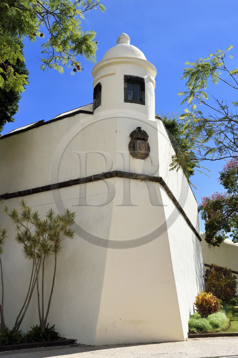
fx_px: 457
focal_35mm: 46
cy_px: 179
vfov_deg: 42.8
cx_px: 119
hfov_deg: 29.2
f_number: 9
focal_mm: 46
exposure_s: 1/500
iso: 200
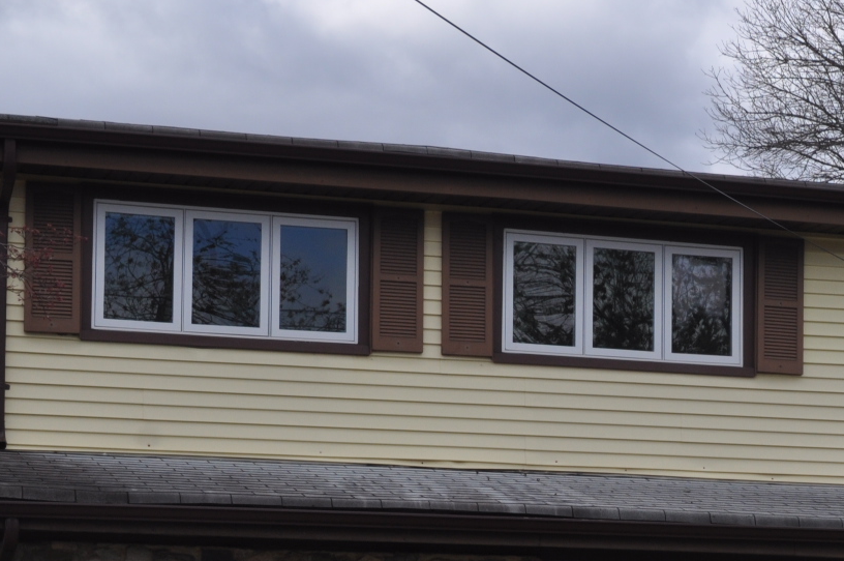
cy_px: 594
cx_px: 751
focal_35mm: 114
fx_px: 2677
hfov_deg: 17.7
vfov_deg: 11.8
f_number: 9
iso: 200
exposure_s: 1/320
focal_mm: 29
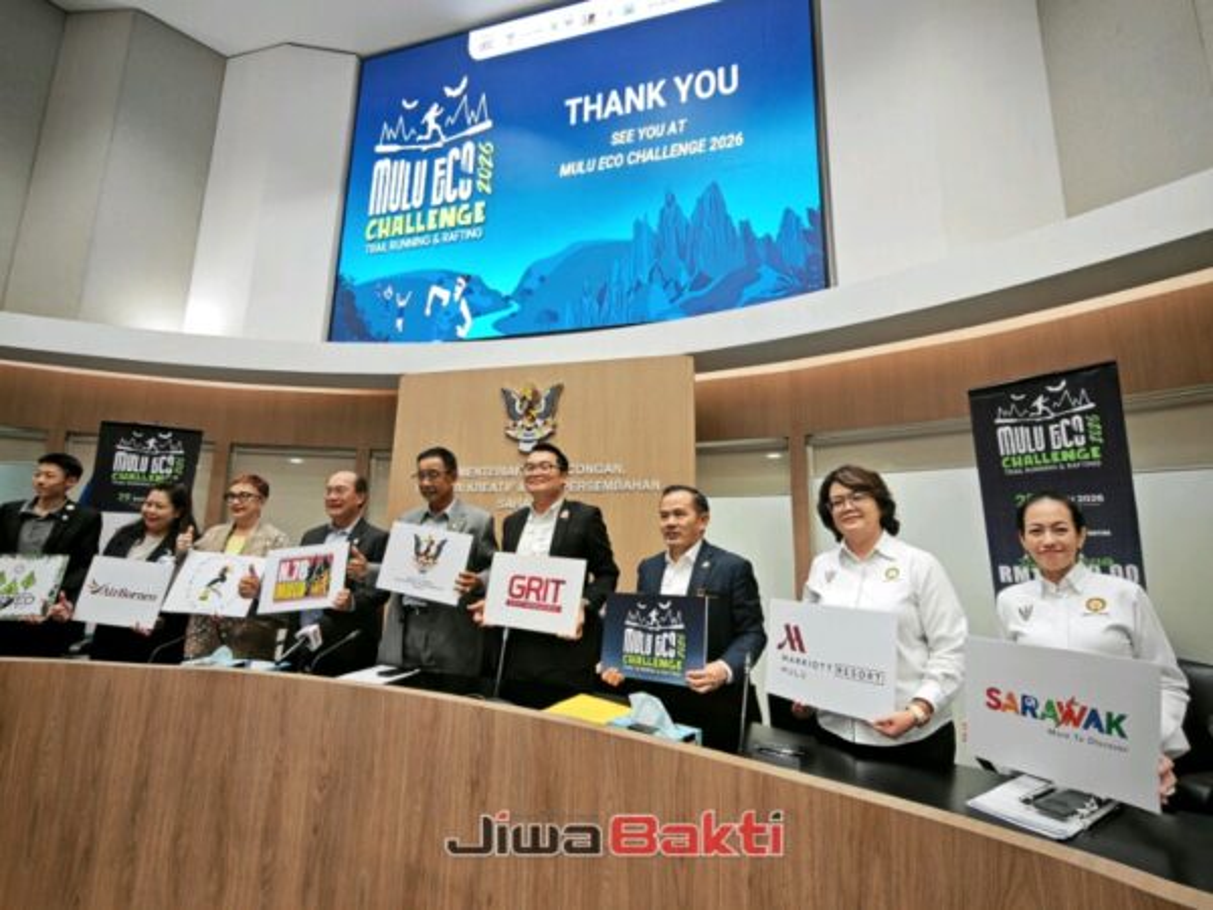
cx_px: 606
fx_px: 491
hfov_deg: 102.1
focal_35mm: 14
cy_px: 455
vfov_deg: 85.7
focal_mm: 1.82
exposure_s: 1/20
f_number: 2
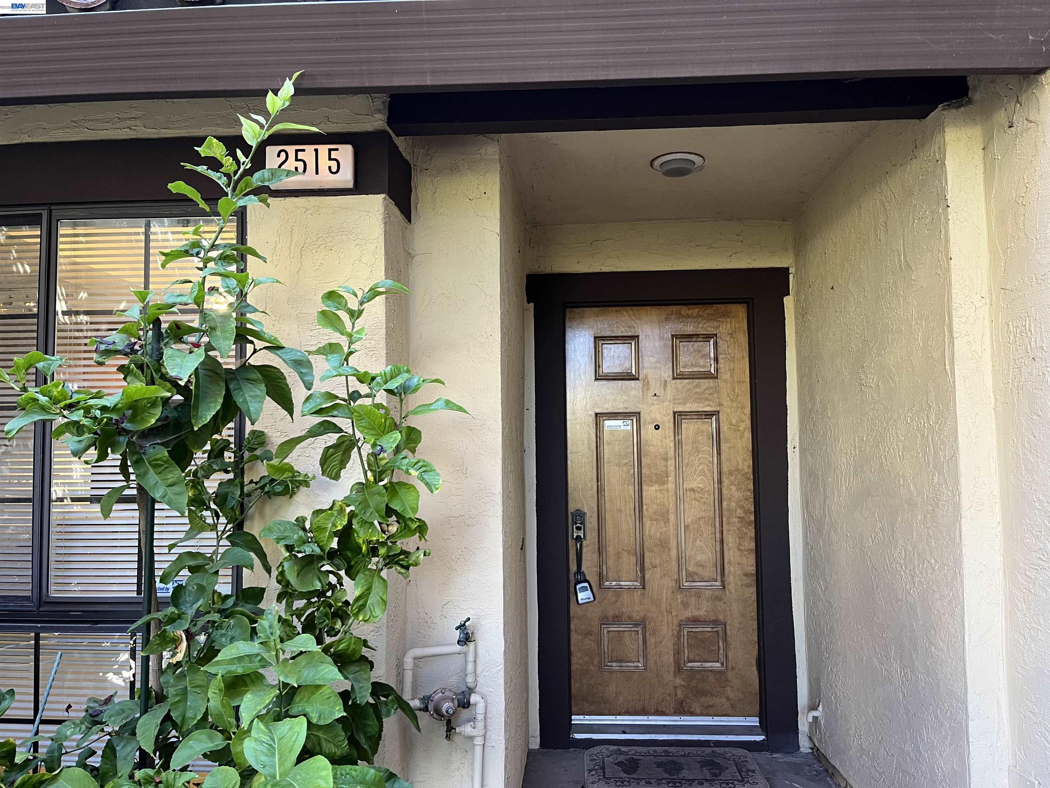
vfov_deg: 53.1
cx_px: 525
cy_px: 394
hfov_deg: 67.3
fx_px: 789
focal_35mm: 26
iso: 125
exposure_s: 1/76
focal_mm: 5.1
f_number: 1.6
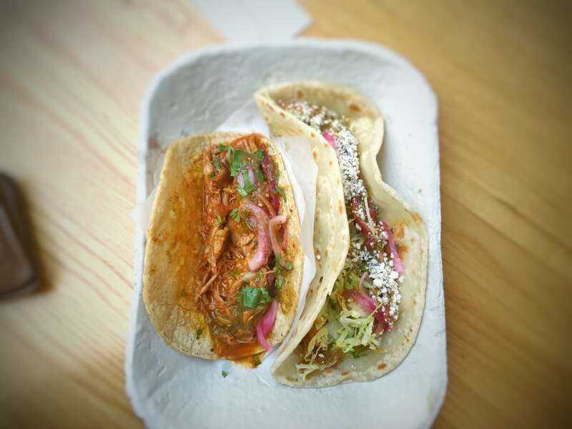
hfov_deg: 61.7
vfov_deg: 48.2
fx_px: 479
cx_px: 286
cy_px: 214
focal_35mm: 29
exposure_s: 1/151
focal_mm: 4.15
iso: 32
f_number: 2.2
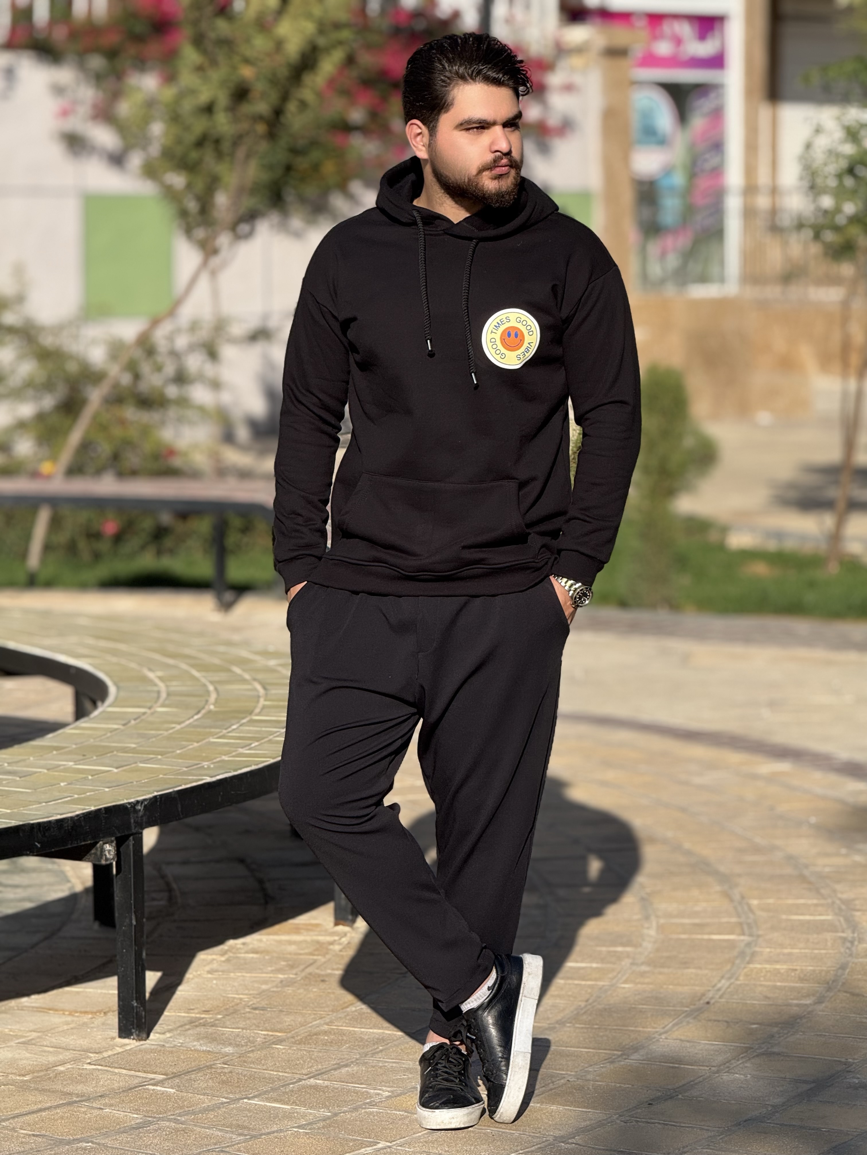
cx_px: 434
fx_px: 4007
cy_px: 578
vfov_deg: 16.4
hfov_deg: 12.3
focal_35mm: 120
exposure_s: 1/1818
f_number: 2.8
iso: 50
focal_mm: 15.66
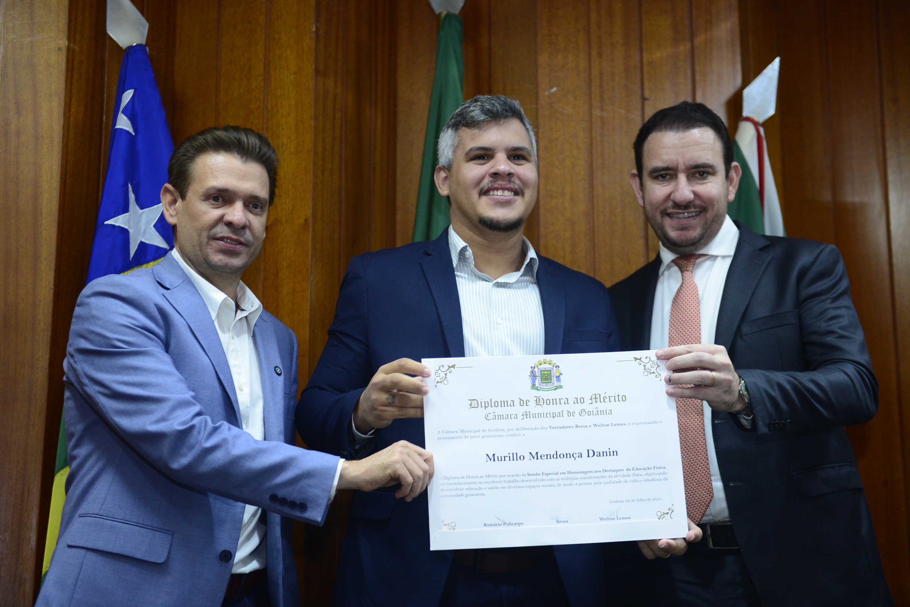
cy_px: 304
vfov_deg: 22.6
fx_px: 1517
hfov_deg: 33.4
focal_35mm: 60
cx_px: 455
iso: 2000
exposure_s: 1/125
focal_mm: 60
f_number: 4
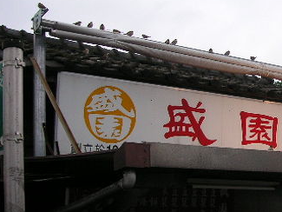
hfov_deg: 25.2
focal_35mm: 74
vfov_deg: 19.9
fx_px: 603
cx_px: 273
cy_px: 136
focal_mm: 6.1
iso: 50
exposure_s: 1/180
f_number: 2.8
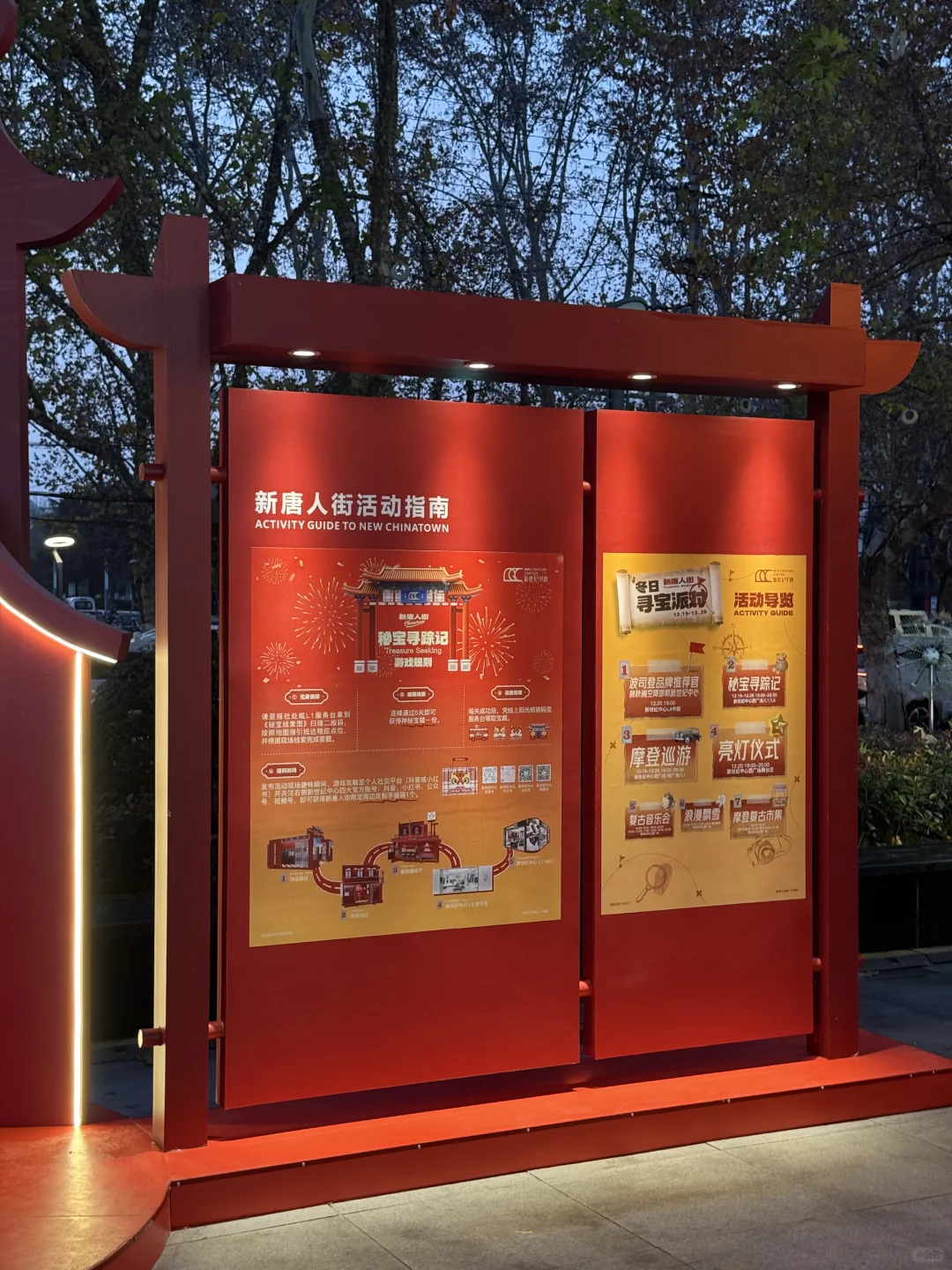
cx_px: 476
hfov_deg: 30.3
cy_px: 635
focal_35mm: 48
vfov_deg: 39.7
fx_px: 1760
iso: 200
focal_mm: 6.76
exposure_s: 1/59
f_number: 1.78
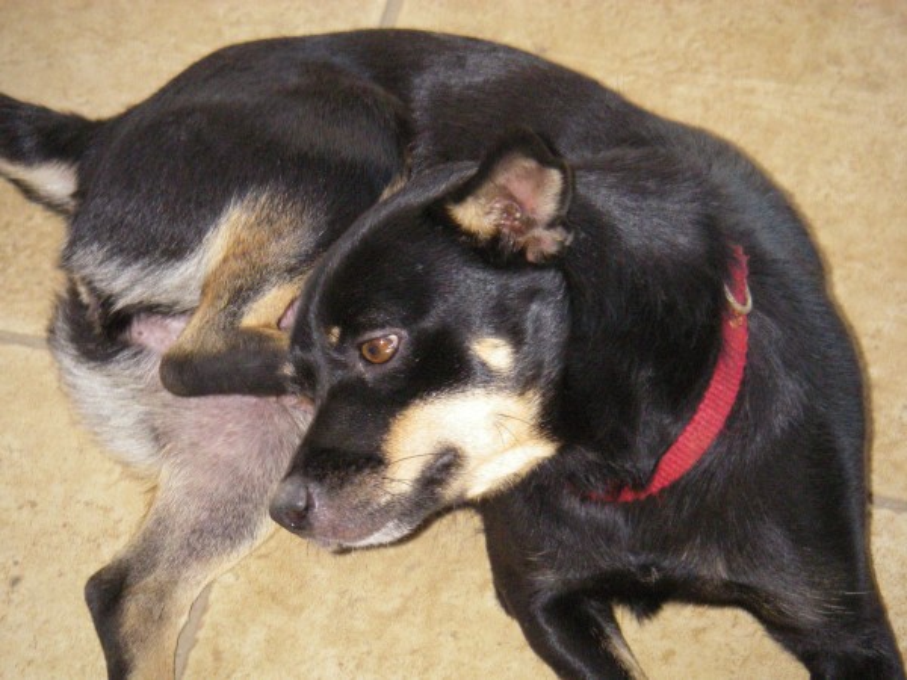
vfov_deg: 13.0
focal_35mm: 114
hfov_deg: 17.3
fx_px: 2987
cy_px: 340
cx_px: 454
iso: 400
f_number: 4
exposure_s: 1/100
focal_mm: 18.9
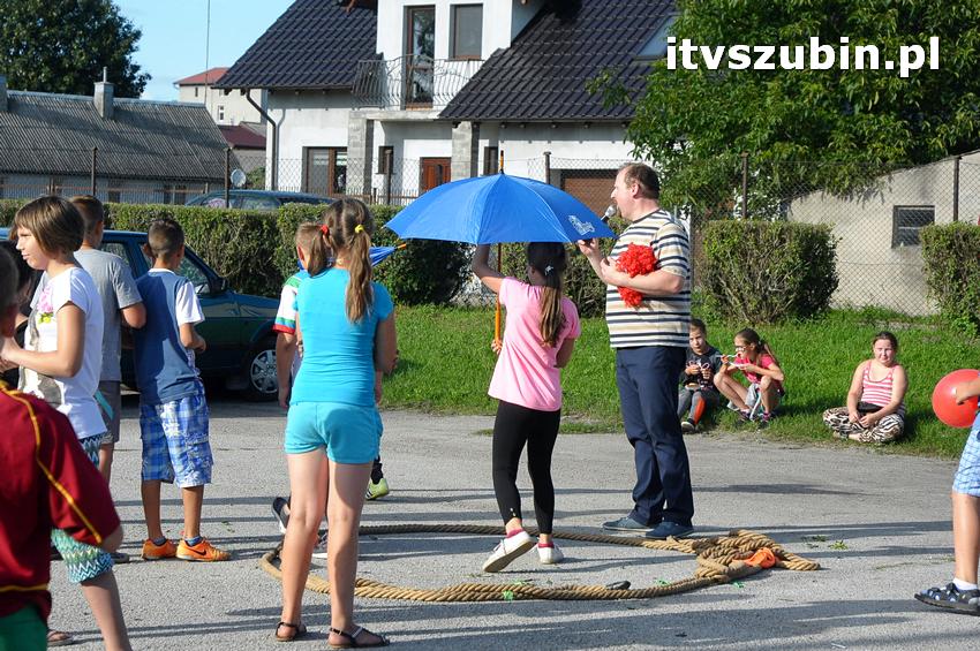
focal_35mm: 93
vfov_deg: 14.7
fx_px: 2529
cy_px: 326
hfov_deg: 21.9
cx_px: 490
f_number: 9
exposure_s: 1/1250
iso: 800
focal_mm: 62
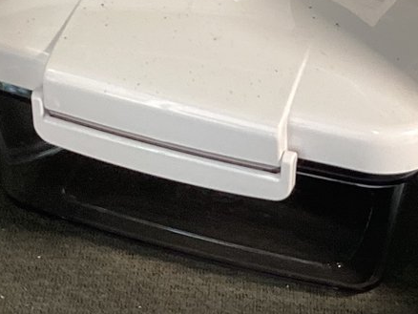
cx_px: 437
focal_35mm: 107
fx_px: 1293
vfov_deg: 13.7
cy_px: 299
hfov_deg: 17.8
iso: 80
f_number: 2.4
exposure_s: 1/60
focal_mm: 3.3
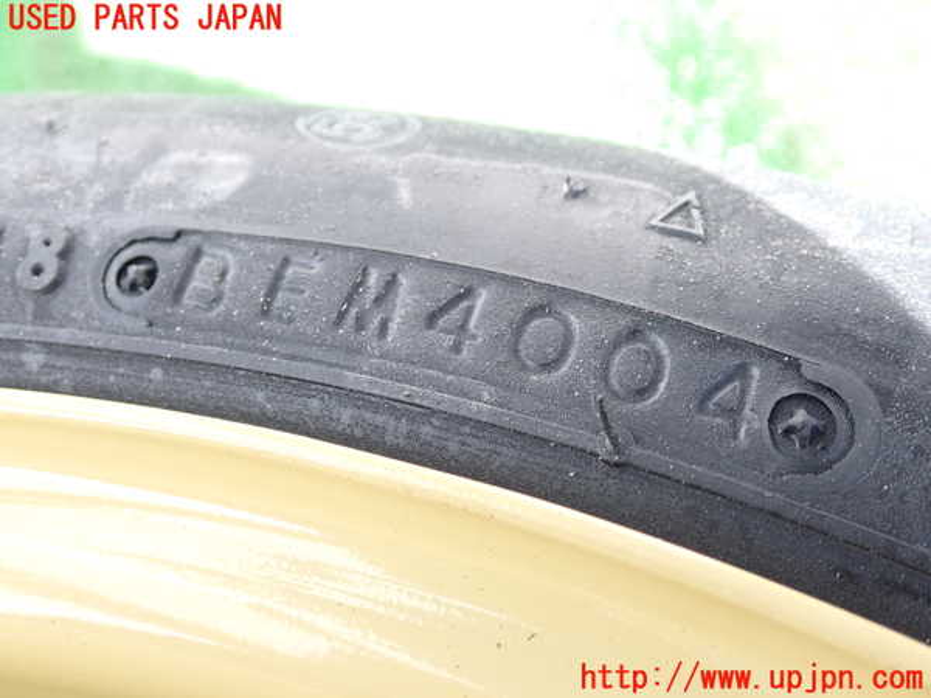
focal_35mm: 41
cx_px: 466
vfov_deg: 35.1
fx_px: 1103
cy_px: 349
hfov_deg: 45.8
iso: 125
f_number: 2.8
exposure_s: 1/80
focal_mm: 7.31
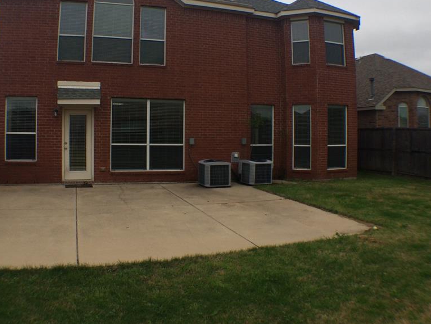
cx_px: 167
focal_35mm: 39
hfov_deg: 47.5
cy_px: 129
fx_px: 486
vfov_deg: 36.7
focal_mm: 4.15
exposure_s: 1/1709
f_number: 2.2
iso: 32
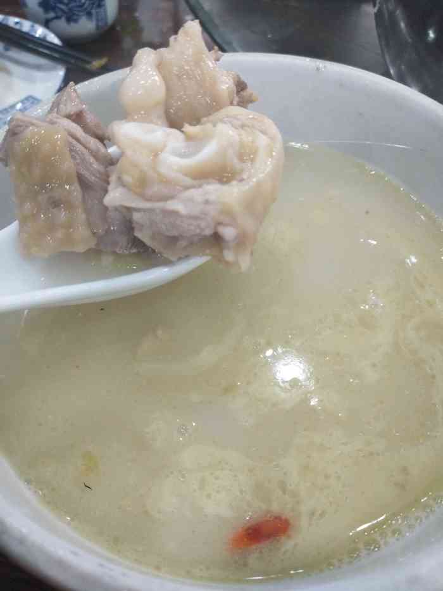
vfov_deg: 67.3
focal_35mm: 26
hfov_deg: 53.1
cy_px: 296
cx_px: 222
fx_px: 444
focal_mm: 3.88
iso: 250
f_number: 2
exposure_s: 1/33.3
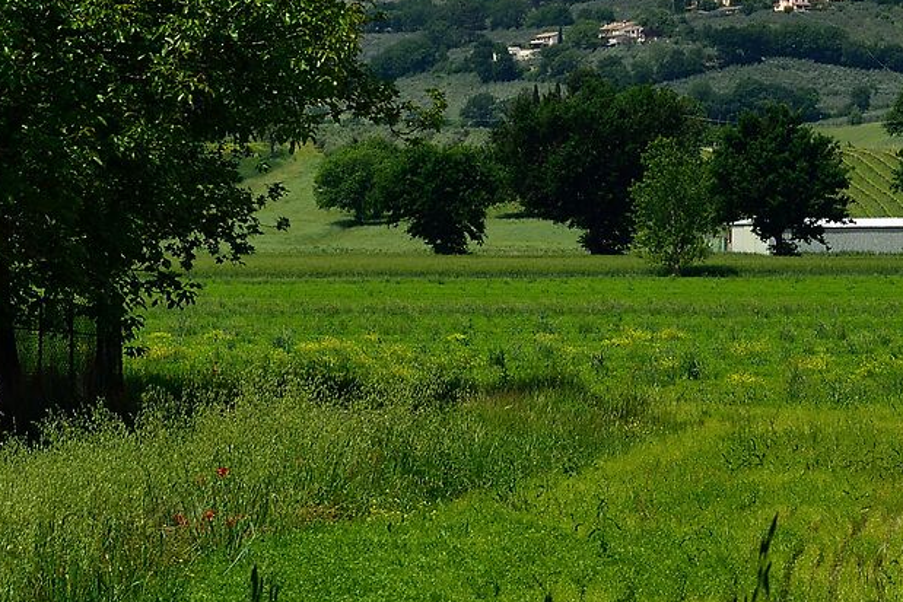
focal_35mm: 194
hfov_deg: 10.4
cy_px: -184
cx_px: 1193
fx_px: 4867
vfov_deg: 7.0
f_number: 10
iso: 100
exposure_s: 1/320
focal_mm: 50
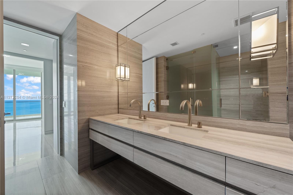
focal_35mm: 14
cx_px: 146
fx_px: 114
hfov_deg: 104.3
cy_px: 98
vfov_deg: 81.2
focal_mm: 14
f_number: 8
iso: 400
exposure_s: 1/2
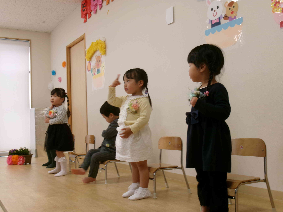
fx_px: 352
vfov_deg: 33.6
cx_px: 142
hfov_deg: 43.9
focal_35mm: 43
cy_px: 106
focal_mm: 7.8
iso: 100
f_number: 4.7
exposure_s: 1/38
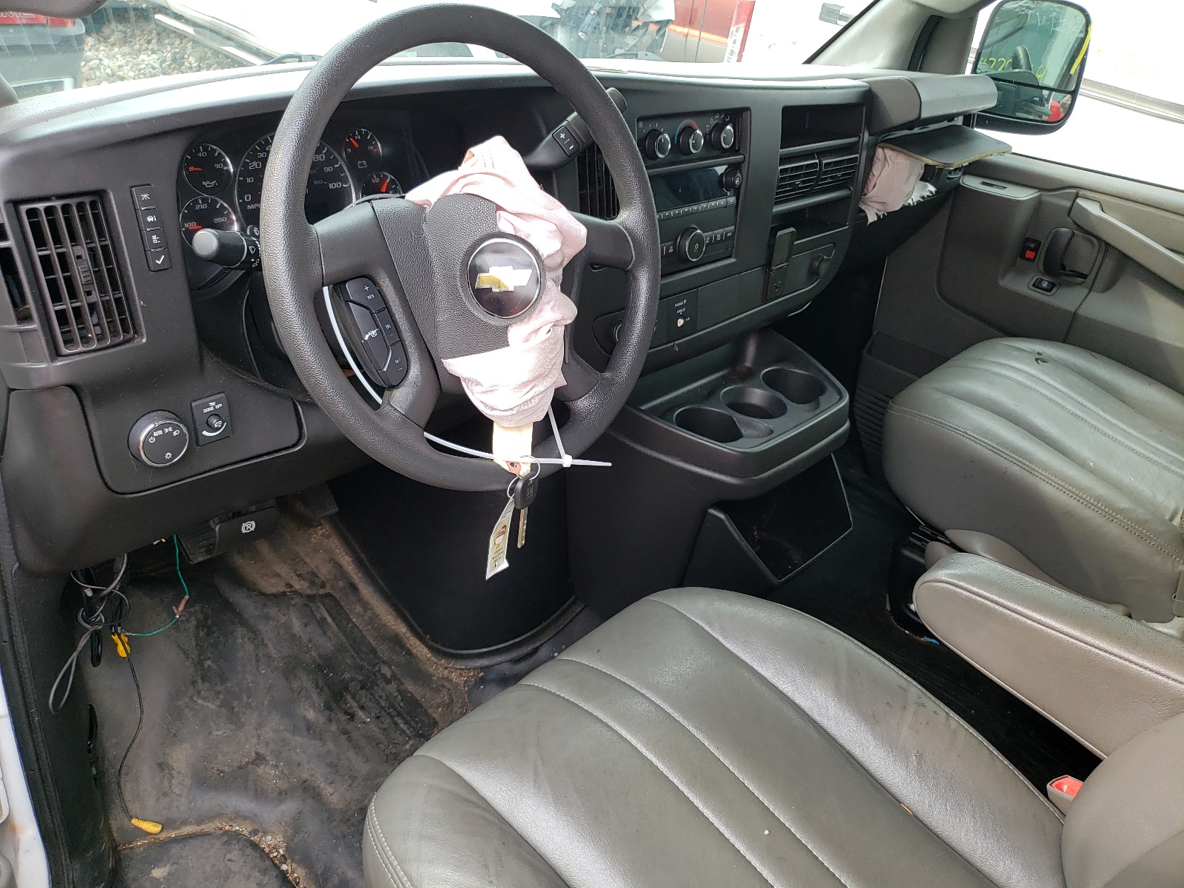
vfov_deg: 53.1
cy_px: 444
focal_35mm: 26
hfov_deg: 67.3
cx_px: 592
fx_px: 889
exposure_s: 1/196
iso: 50
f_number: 1.5
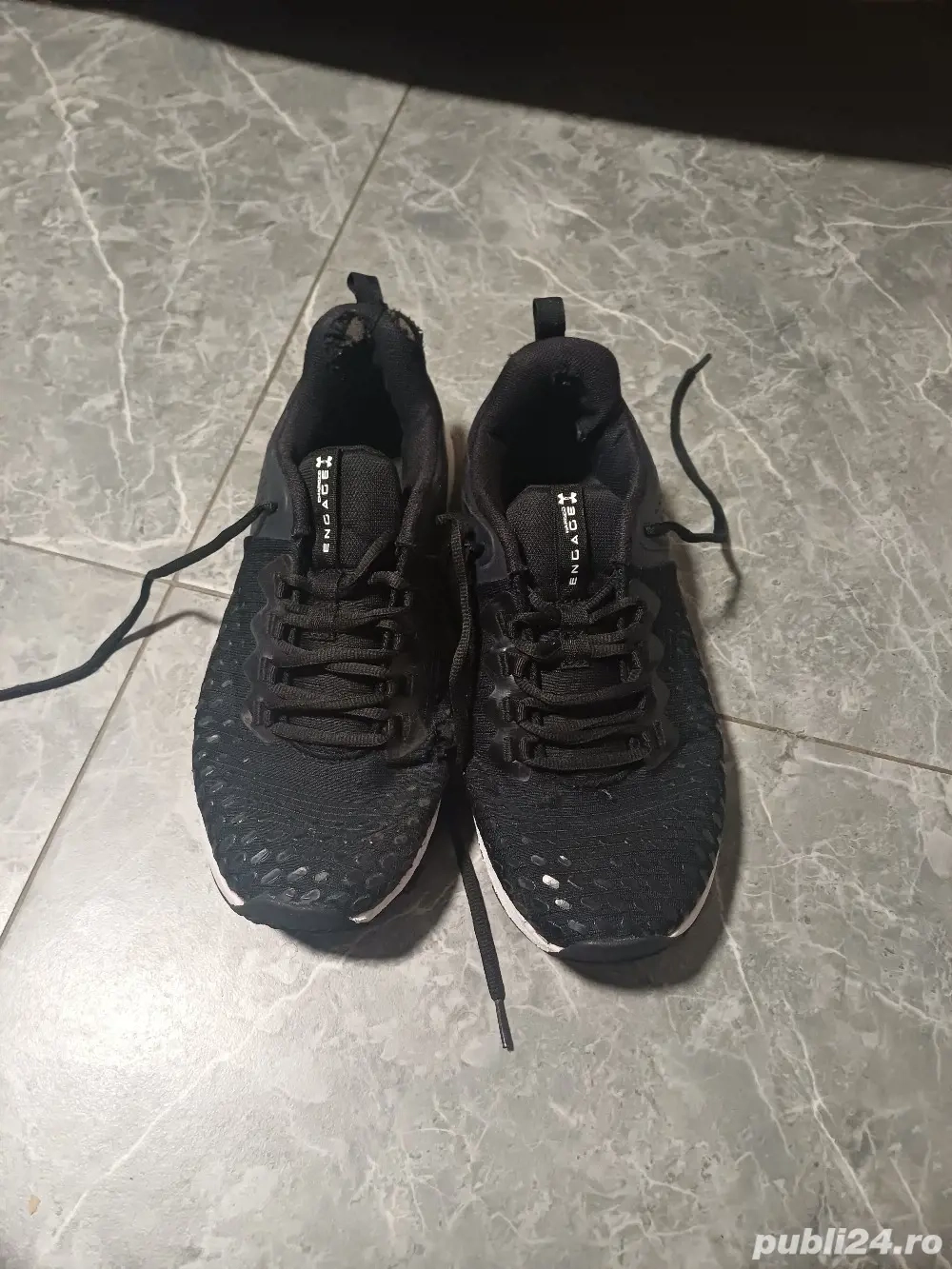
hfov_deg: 54.9
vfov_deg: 69.4
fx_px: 917
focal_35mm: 25
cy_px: 634
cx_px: 476
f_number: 1.8
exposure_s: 1/20
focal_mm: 4.65
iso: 800
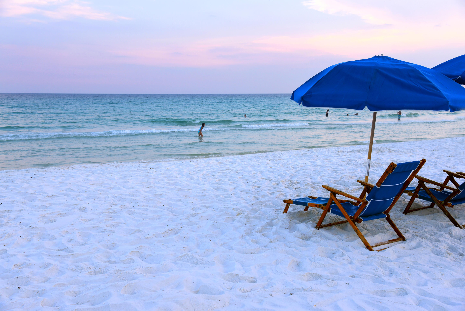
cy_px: 156
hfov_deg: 50.7
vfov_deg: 35.1
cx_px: 232
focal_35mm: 38
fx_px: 491
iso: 400
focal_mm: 38
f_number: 6.3
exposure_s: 1/160
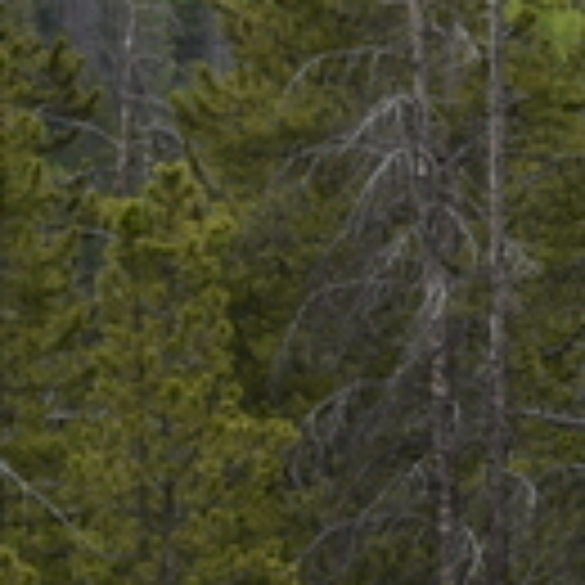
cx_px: 1692
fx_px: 19999
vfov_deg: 1.7
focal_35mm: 1046
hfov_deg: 1.7
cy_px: -9
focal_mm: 125
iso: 100
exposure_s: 1/250
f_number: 8
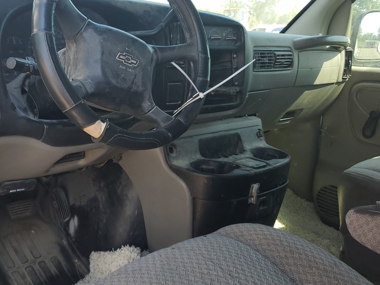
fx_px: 406
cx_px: 117
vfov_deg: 38.7
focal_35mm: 37
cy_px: 151
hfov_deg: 49.0
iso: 50
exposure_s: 1/294
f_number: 1.5
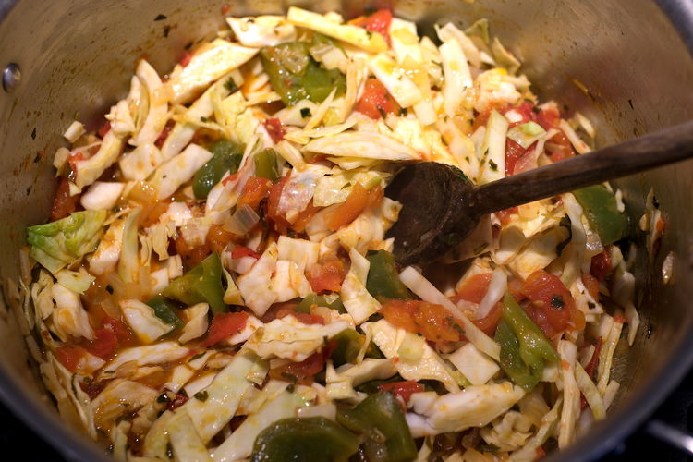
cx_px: 346
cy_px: 231
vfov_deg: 29.9
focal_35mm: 45
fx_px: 866
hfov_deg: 43.6
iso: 125
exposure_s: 1/50
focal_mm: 30
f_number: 2.8
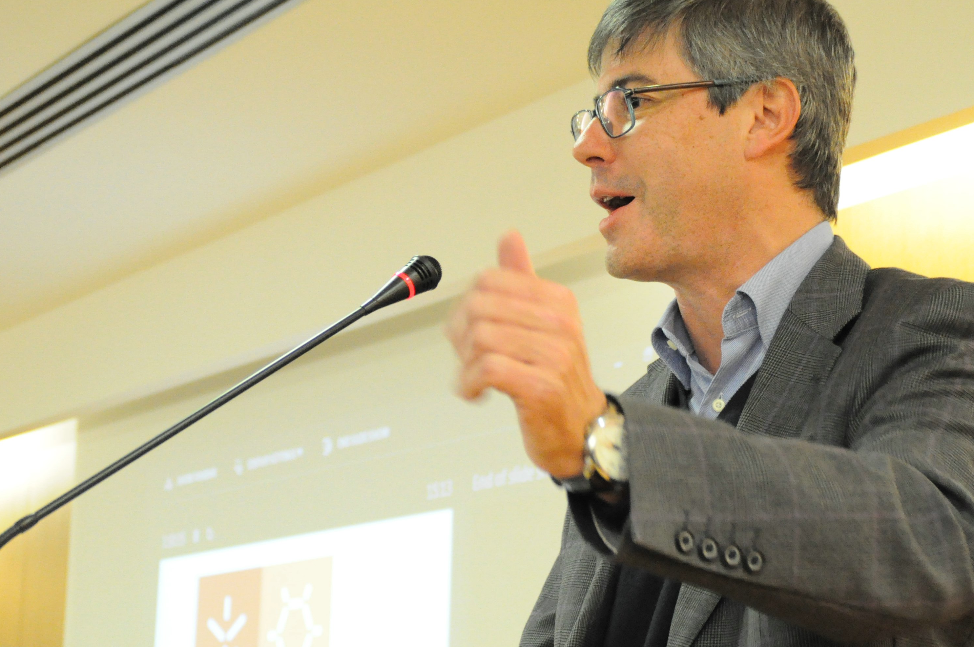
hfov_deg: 22.4
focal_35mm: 91
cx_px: 491
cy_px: 351
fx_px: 2459
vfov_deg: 15.0
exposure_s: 1/160
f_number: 4.5
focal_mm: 42
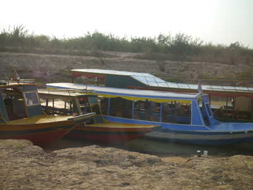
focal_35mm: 40
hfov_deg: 46.8
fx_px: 292
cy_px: 95
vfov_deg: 36.0
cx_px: 126
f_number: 2.5
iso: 160
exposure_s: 1/2000
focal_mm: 20
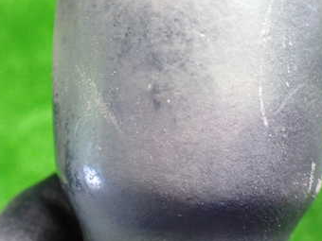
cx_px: 163
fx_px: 493
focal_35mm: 53
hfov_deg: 36.2
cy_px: 66
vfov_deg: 27.2
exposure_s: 1/30
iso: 1000
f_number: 2.3
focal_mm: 5.4
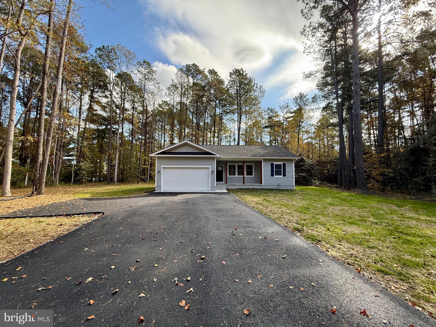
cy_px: 164
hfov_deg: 102.1
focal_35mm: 14
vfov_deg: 85.7
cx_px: 218
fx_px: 176
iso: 64
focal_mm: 2.22
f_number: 2.2
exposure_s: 1/442
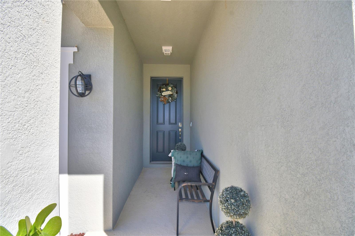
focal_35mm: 15
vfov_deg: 77.3
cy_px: 118
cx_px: 178
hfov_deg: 100.4
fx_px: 148
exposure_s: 1/250
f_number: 8
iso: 100
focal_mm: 10
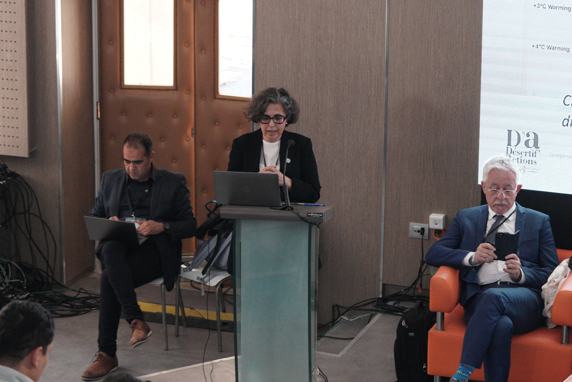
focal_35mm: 135
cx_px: 286
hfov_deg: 15.2
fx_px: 2145
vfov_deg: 10.2
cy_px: 191
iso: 6400
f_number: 4.5
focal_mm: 90
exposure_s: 1/125
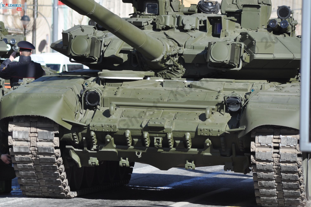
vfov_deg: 4.2
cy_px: 107
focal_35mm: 329
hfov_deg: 6.3
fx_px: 2838
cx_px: 155
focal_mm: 210
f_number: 8
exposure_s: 1/320
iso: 200
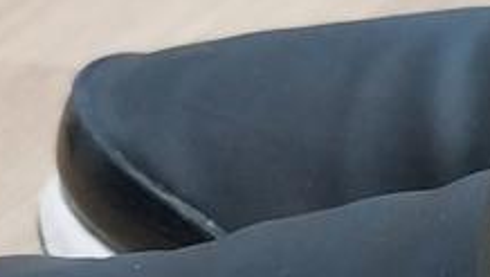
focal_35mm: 166
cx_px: 829
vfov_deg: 7.0
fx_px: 2158
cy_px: 601
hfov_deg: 12.1
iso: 400
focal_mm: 4
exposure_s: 1/24
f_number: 1.8
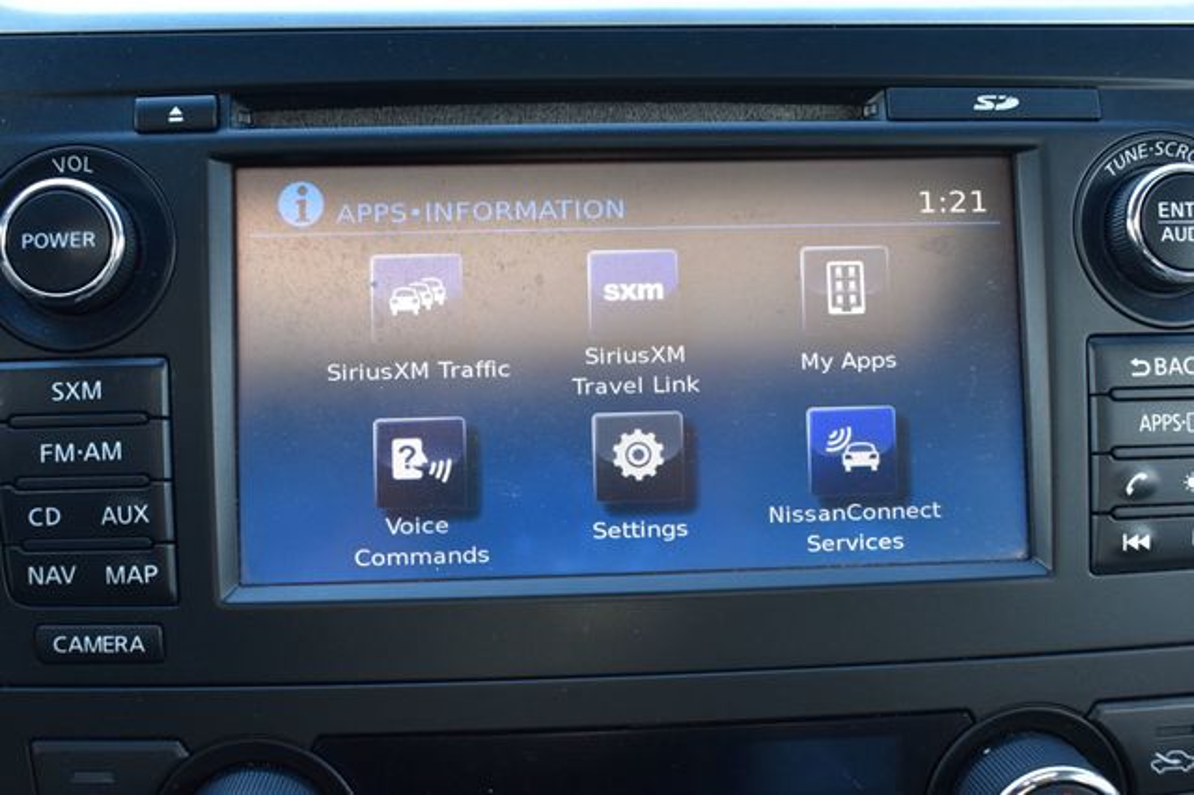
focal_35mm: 44
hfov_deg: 45.0
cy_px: 398
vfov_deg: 30.8
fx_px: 1442
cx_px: 597
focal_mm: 29
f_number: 7.1
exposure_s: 1/30
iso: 400
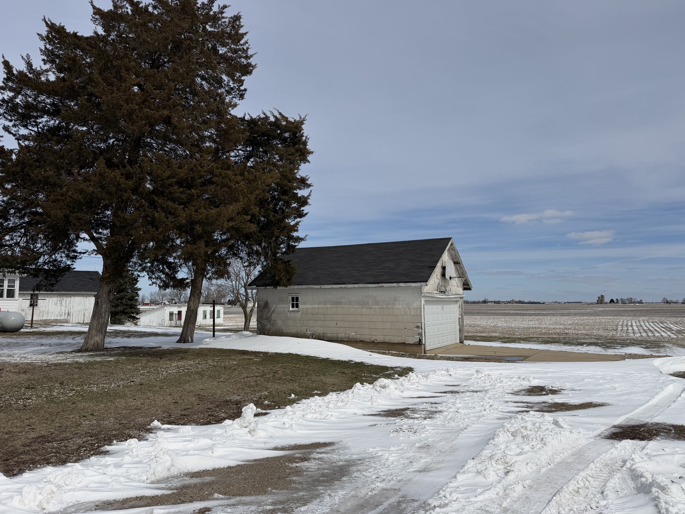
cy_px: 257
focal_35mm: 24
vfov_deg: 56.8
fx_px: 475
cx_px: 342
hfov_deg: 71.6
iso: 100
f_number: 1.78
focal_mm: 6.76
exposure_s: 1/17544
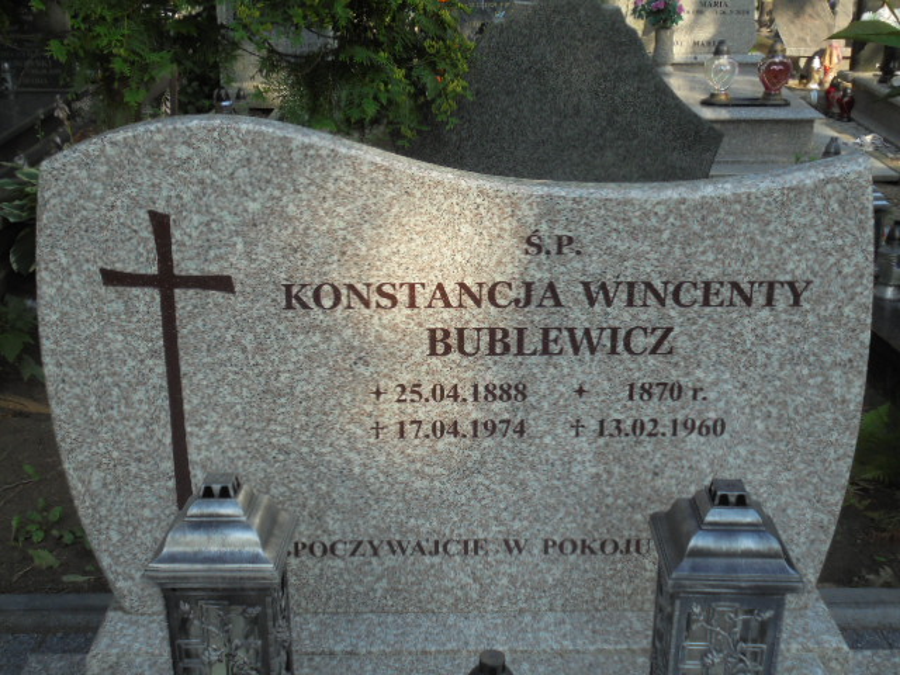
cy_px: 338
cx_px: 450
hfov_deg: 43.9
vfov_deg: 33.6
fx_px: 1118
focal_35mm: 43
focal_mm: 7.8
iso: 100
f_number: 4.5
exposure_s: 1/250
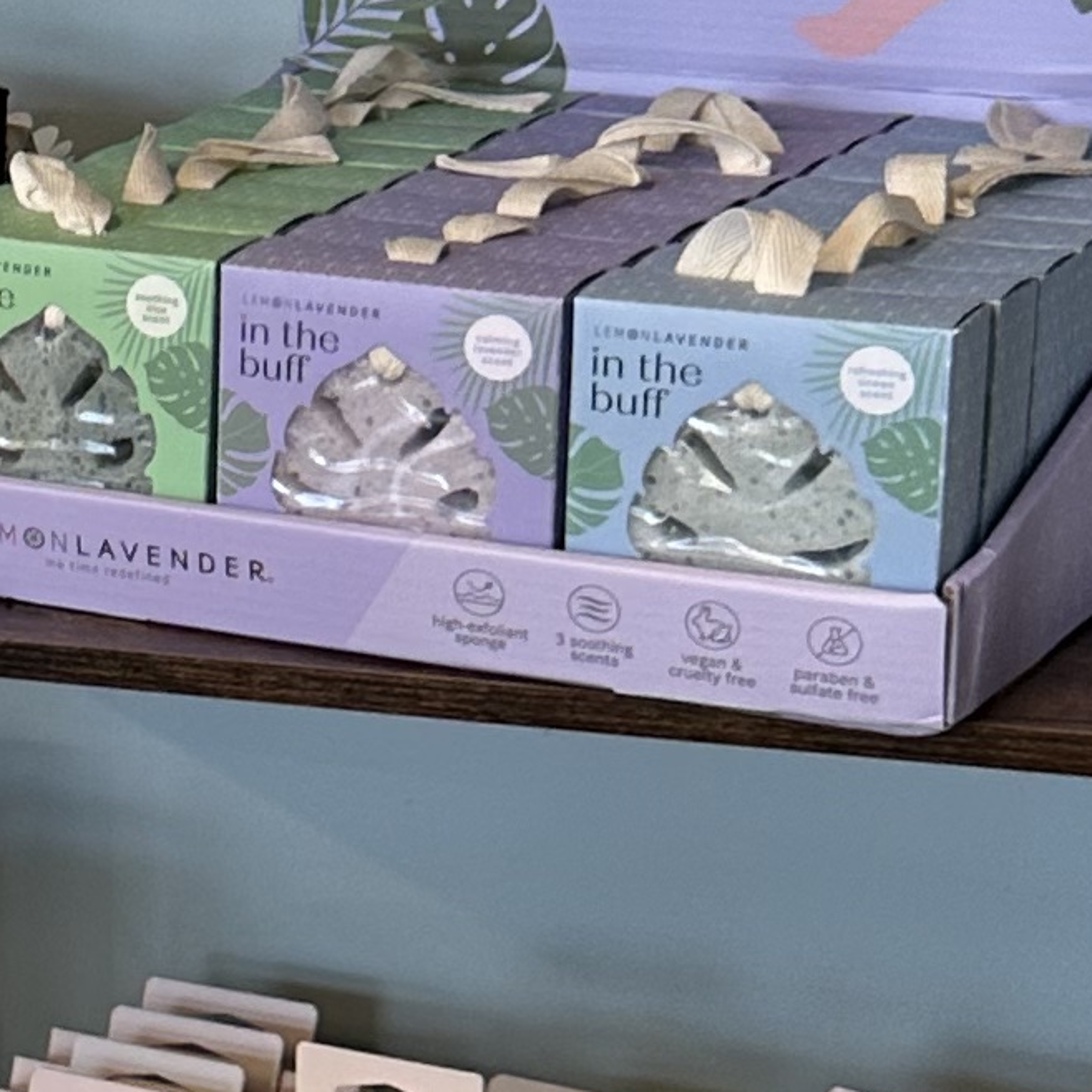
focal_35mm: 130
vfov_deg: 13.4
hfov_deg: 12.2
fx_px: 4640
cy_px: 606
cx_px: -944
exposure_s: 1/63
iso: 125
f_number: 1.78
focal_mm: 6.86
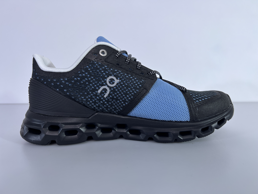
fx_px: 194
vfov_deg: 53.1
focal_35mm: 26
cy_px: 97
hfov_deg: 67.3
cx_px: 129
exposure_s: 1/887
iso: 50
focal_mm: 5.7
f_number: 1.5
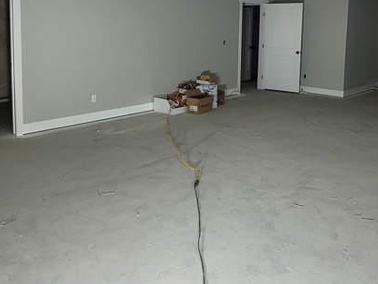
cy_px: 70
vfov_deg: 41.7
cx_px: 186
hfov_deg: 55.3
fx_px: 361
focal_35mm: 33
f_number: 2.2
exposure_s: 1/60
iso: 100
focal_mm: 1.74
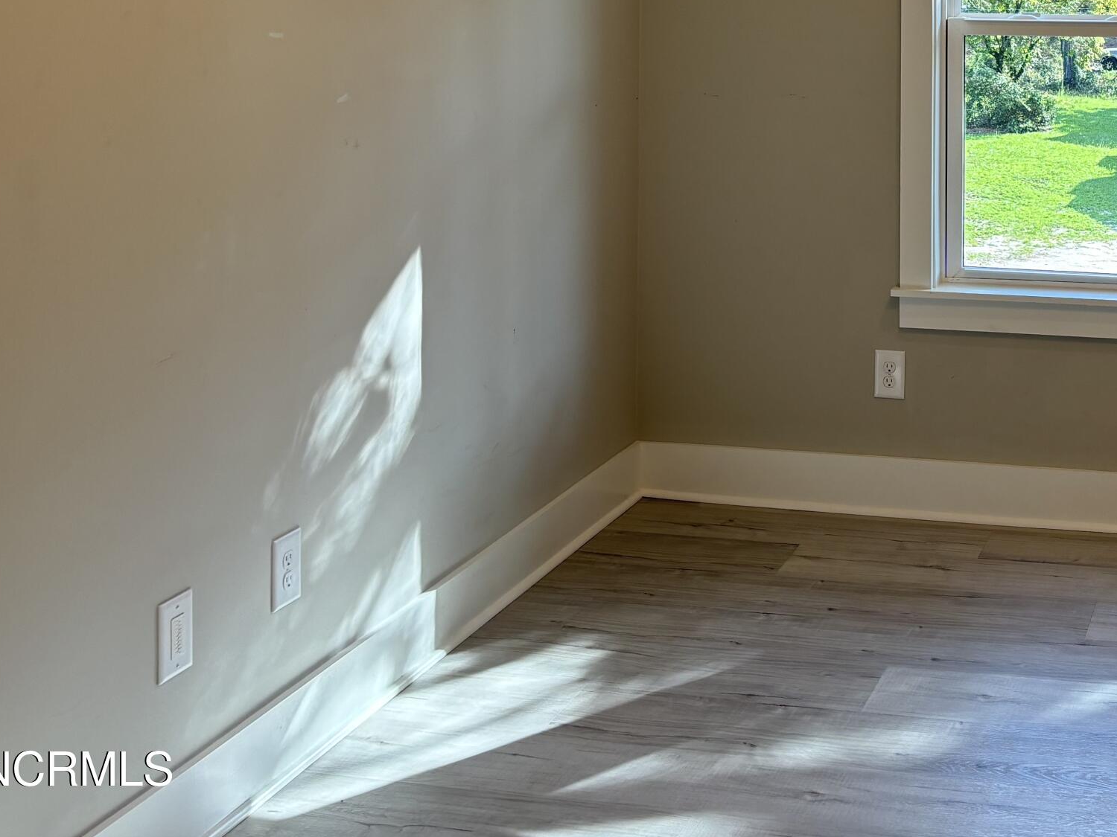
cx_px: 939
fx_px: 1678
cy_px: 9
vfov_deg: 26.6
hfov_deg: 35.3
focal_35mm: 52
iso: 40
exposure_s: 1/120
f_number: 1.6
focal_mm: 5.96
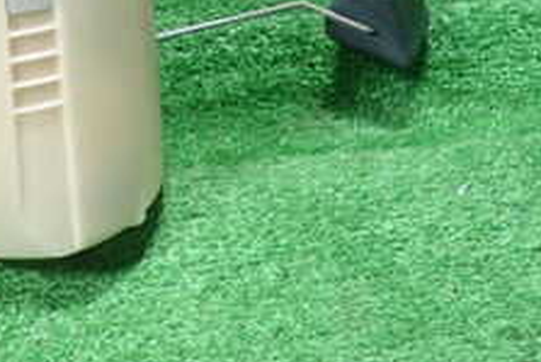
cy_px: -104
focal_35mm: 84
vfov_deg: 15.5
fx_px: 1263
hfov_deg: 22.5
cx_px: -82
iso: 640
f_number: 2.3
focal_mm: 5.5
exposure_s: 1/125
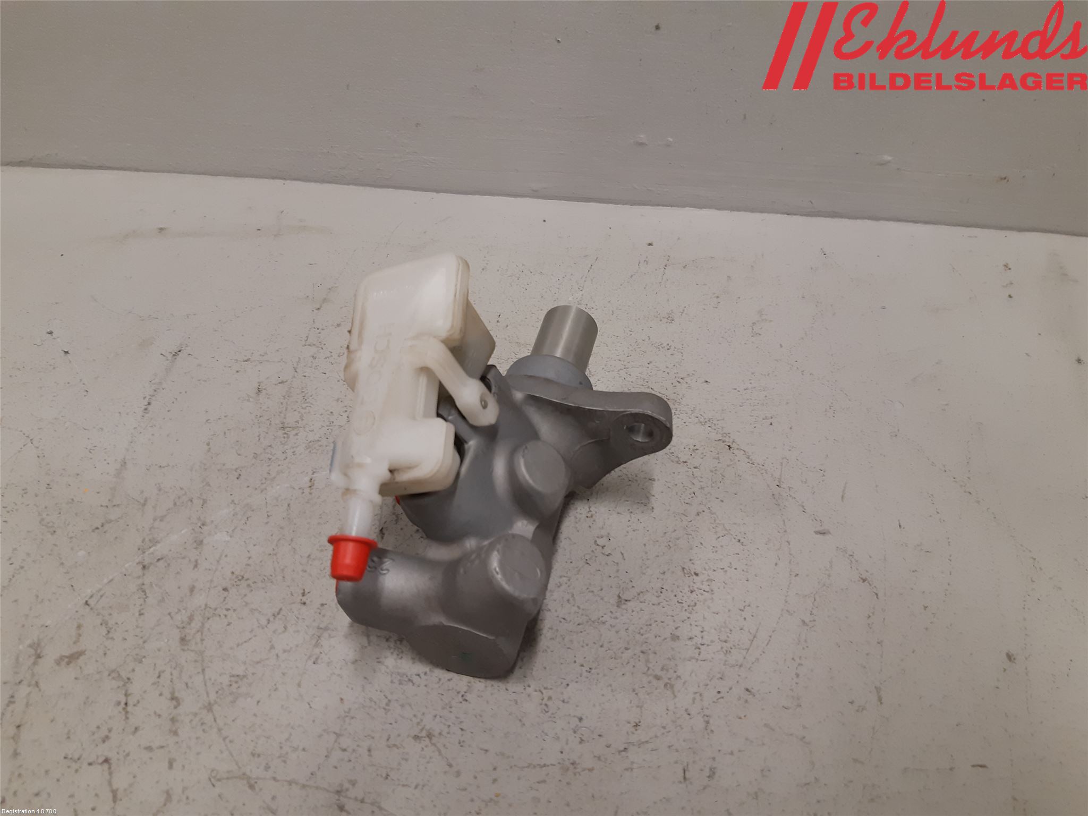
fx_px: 817
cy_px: 408
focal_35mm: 26
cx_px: 544
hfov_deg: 67.3
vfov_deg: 53.1
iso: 125
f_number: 1.7
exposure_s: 1/50
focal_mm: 3.93
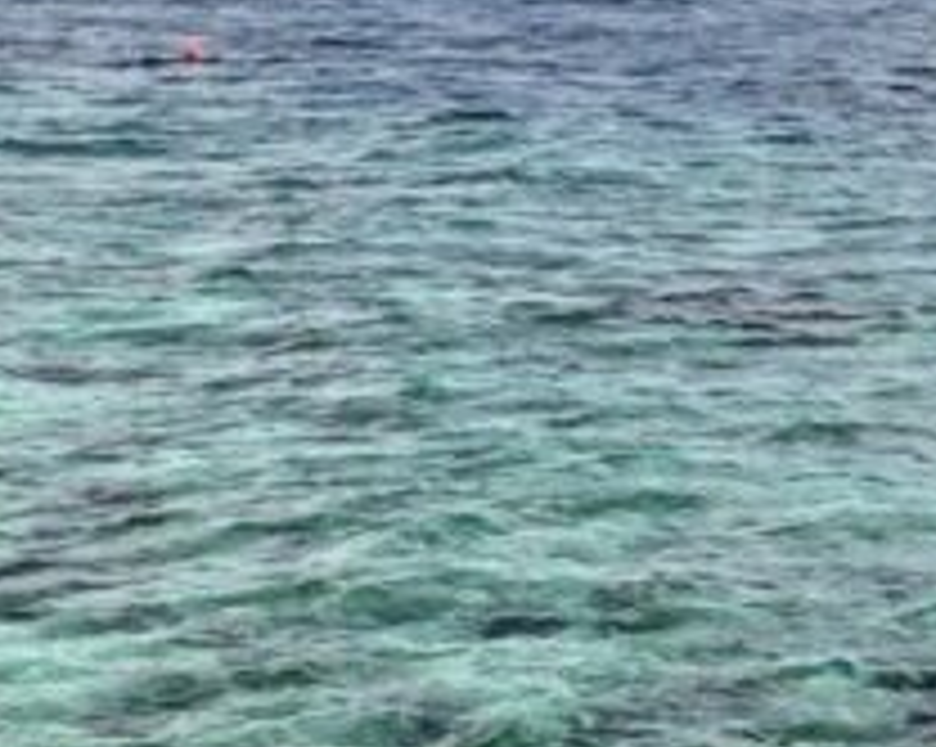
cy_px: 374
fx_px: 3460
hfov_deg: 15.4
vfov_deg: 12.3
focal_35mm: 125
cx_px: 634
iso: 50
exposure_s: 1/4065
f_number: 1.6
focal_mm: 5.96
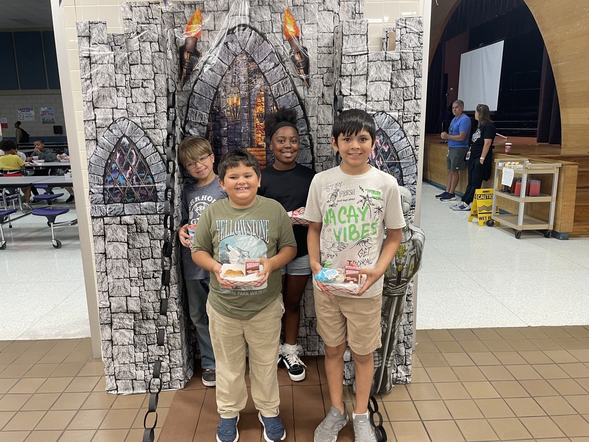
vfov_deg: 53.1
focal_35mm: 26
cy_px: 221
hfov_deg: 67.3
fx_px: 442
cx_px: 294
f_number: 1.6
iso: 100
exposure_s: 1/60
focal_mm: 4.2
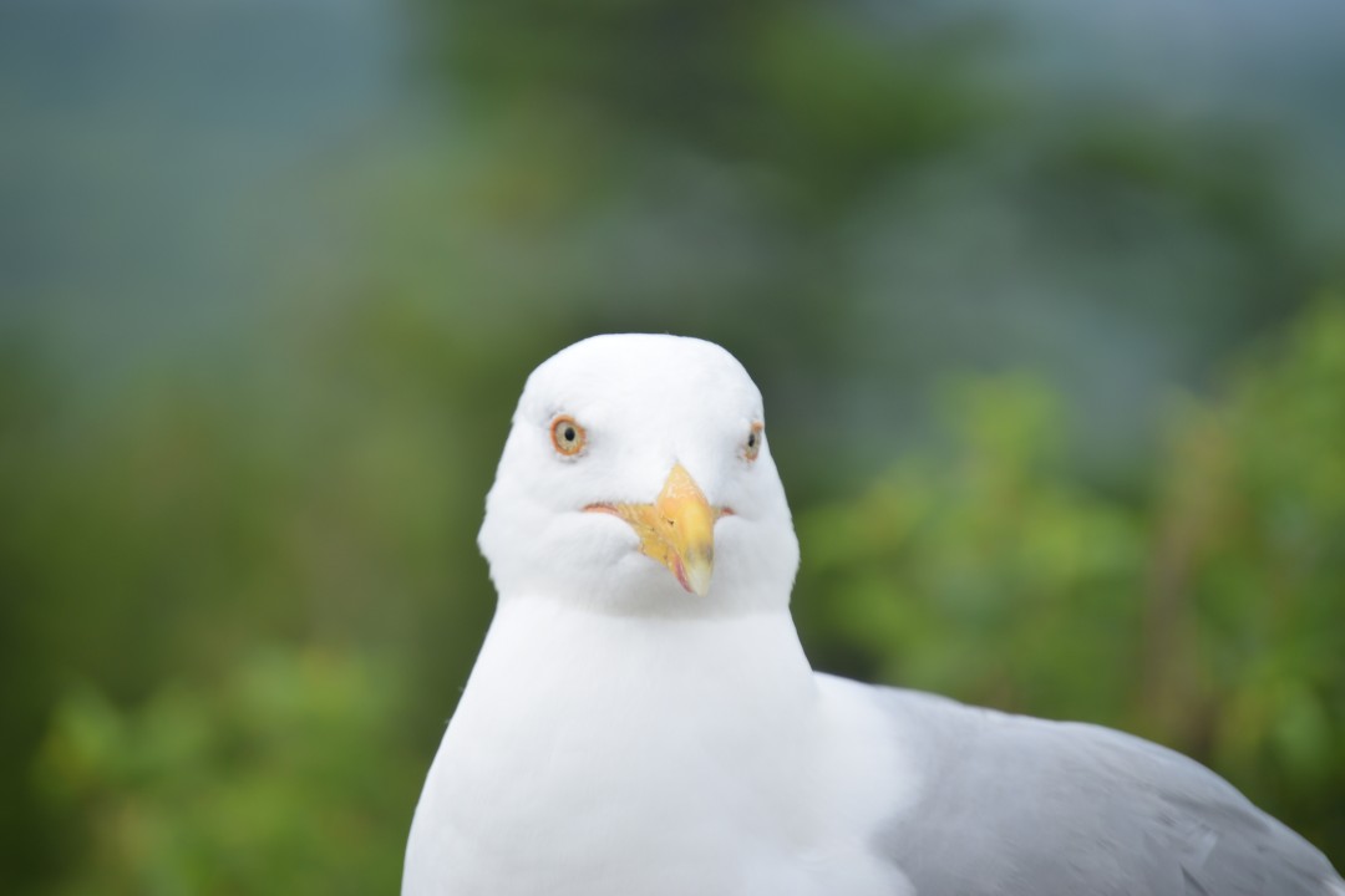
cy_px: 448
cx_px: 672
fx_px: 11207
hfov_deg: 6.9
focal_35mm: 300
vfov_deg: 4.6
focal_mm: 200
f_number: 5.6
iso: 100
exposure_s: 1/250
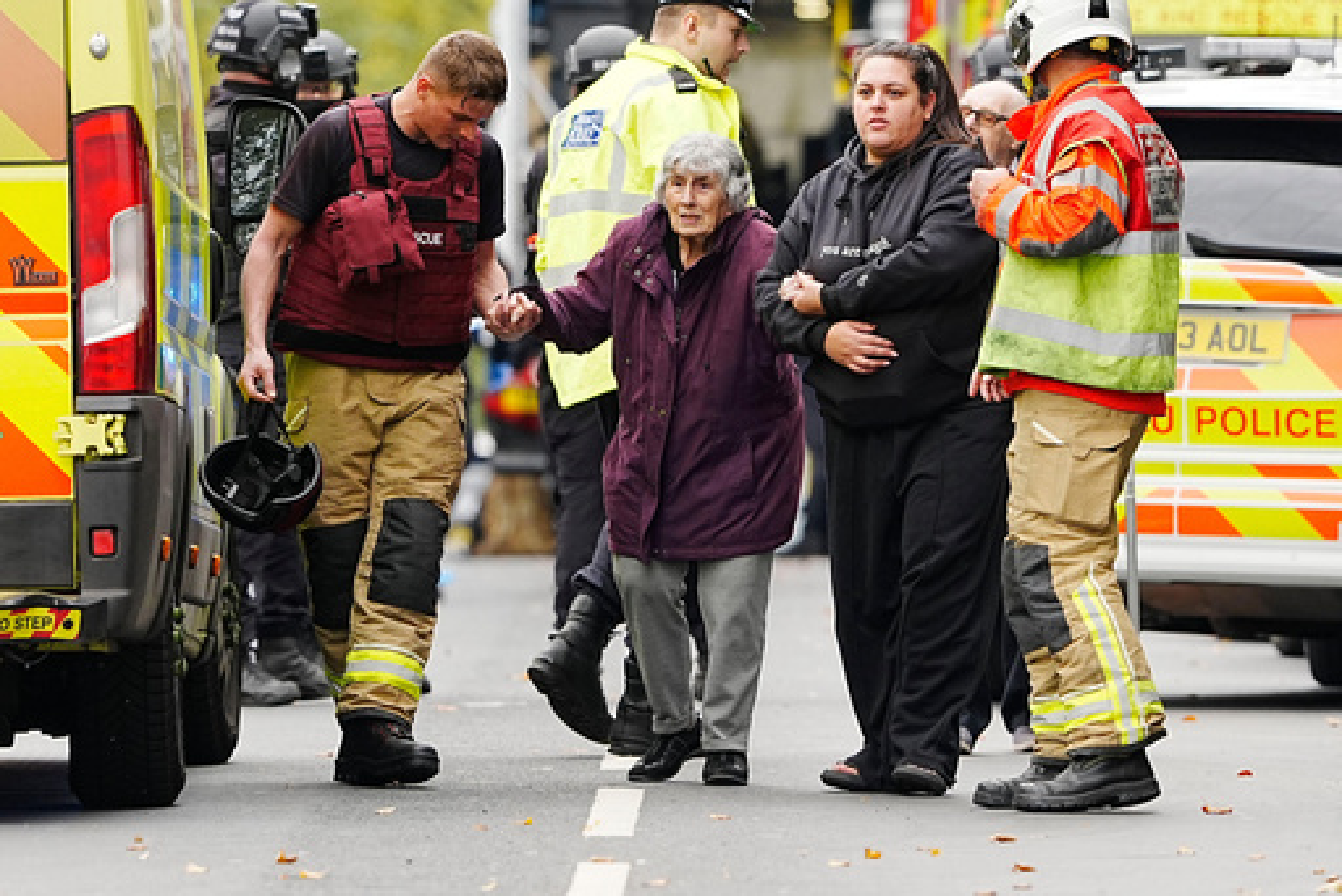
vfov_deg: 2.3
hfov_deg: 3.4
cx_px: 671
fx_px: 22378
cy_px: 448
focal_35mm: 600
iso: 1000
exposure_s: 1/640
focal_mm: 400
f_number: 5.6
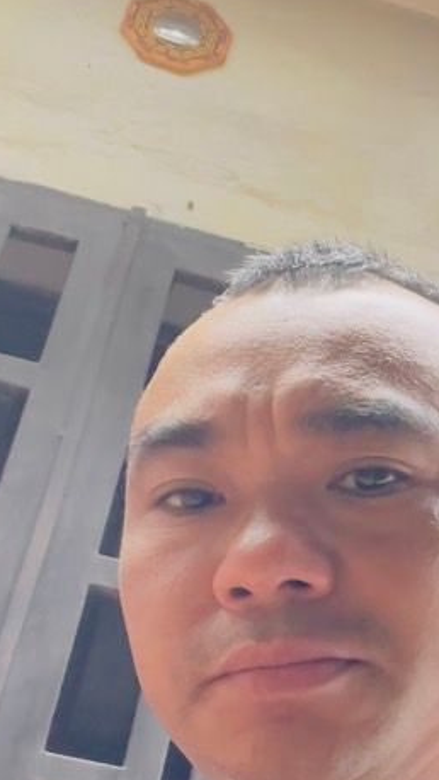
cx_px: 471
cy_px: 472
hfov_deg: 16.1
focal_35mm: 73
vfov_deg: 28.9
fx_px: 1509
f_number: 2.2
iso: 320
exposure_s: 1/60
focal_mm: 2.71
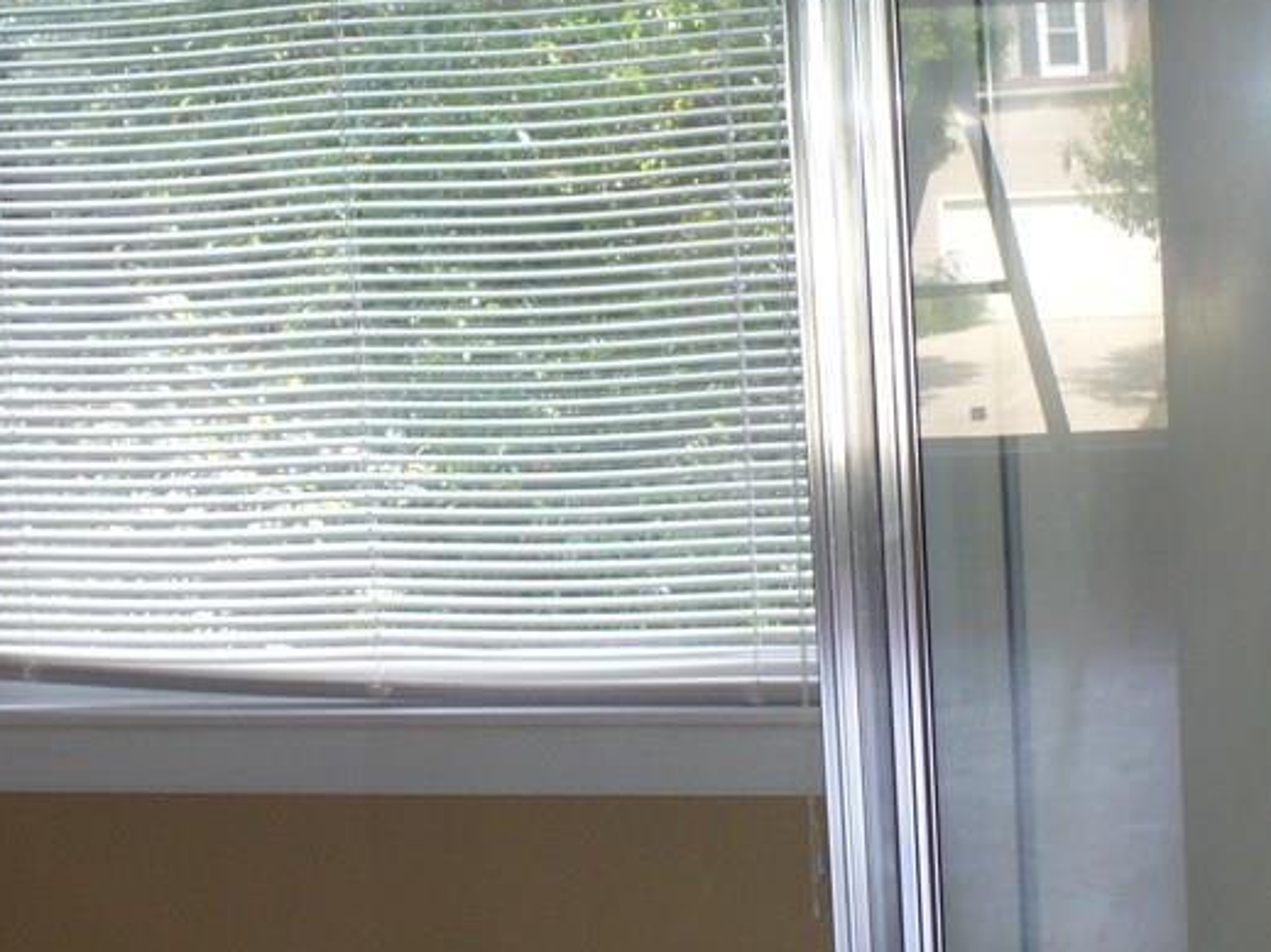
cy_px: 570
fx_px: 2680
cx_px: 835
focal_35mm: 73
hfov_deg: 26.5
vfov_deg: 20.1
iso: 100
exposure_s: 1/60
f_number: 2.8
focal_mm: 6.1
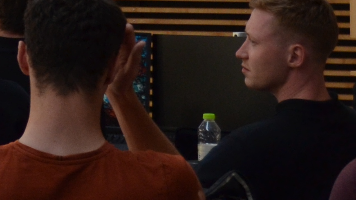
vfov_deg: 4.5
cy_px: -387
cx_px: -335
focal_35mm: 258
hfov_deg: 8.0
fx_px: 2433
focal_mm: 31
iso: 400
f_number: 5.6
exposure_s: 1/125
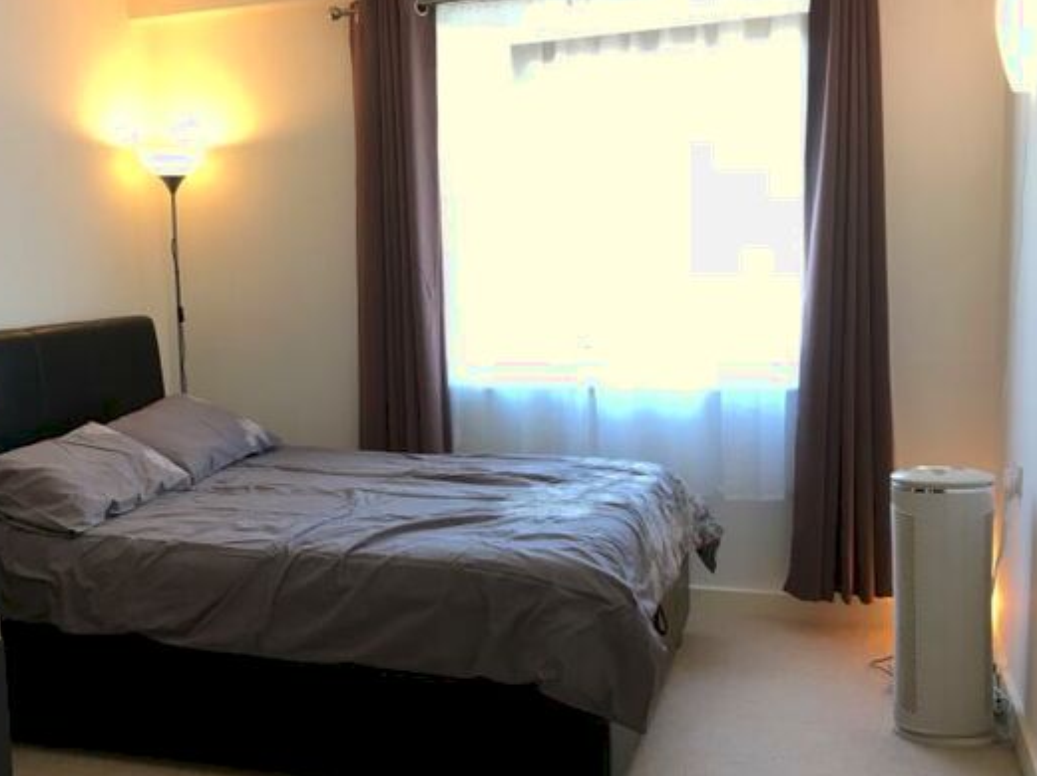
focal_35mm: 39
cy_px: 411
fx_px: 1168
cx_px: 382
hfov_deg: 47.4
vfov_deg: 36.8
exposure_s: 1/33
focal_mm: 4.15
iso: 64
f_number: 2.2
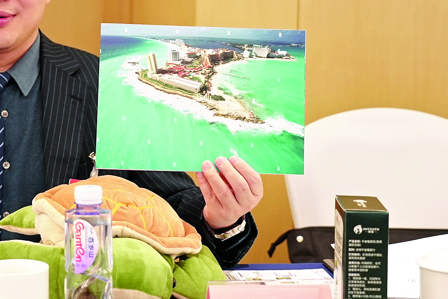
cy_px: 65
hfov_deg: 24.3
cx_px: 77
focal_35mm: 82
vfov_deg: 16.6
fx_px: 1021
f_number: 4
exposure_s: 1/100
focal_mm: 44
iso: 2500
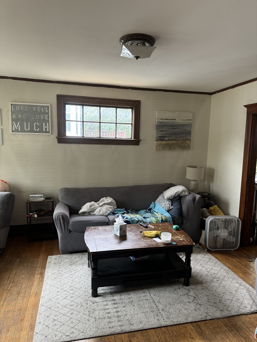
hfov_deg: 56.8
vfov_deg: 71.6
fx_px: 238
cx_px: 128
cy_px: 171
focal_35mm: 24
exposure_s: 1/60
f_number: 1.78
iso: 200
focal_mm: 6.76
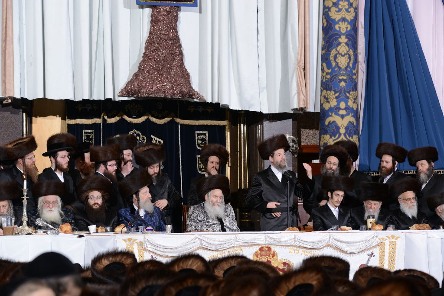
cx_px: 222
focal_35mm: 130
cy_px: 148
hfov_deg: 15.8
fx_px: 1604
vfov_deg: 10.6
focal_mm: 130
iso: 640
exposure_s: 1/160
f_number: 8
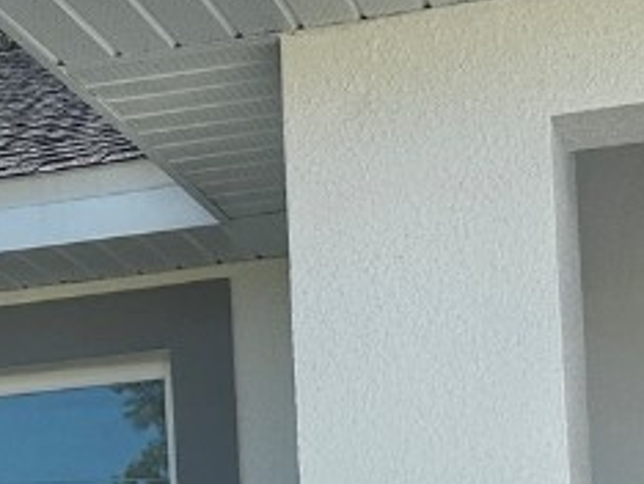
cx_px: 74
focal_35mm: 105
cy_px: 644
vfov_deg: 13.6
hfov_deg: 18.4
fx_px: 1955
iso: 80
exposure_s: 1/2525
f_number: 1.78
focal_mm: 6.86
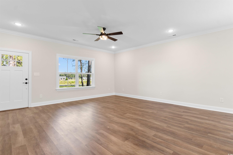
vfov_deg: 70.4
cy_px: 78
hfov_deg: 93.3
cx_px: 116
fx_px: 110
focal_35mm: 17
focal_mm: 11.5
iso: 100
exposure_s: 1/2
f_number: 4.8
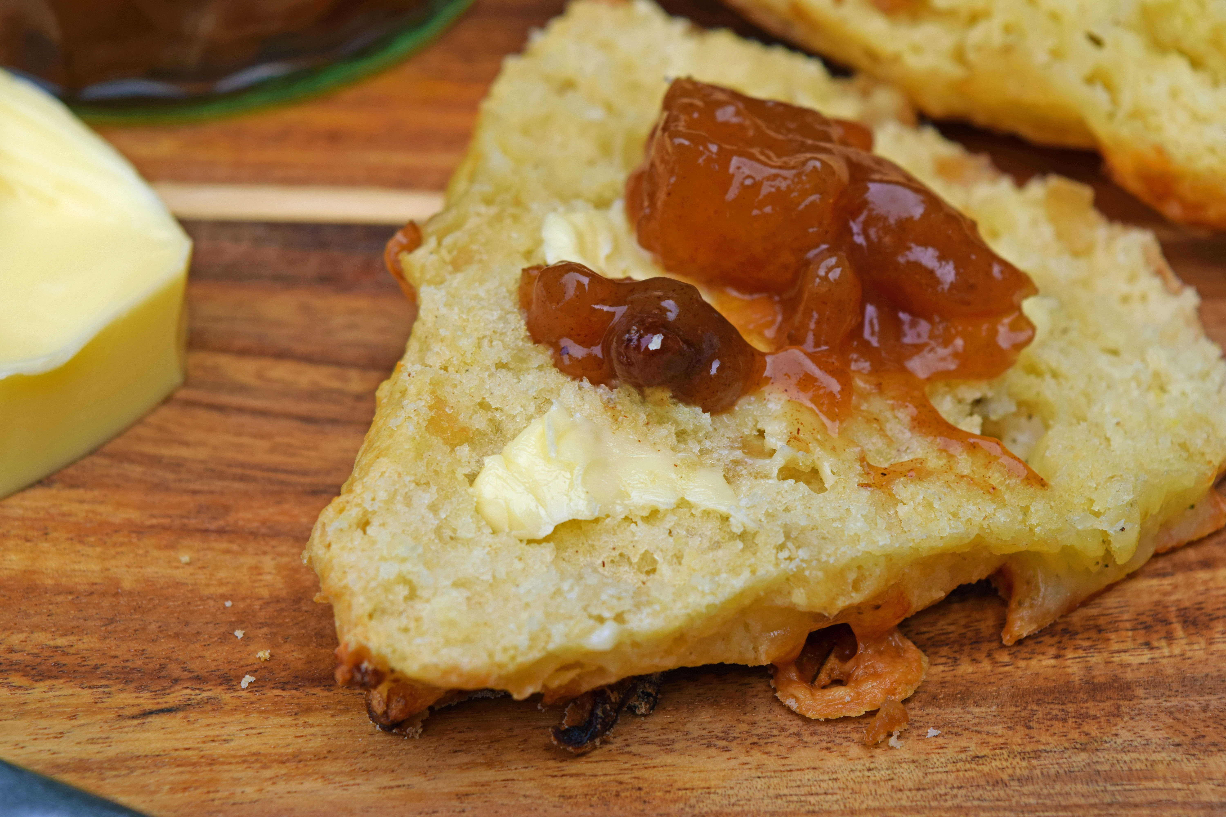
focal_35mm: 82
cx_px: 613
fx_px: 2809
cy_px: 408
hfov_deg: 24.6
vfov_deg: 16.6
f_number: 9
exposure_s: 1/320
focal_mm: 55
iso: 200
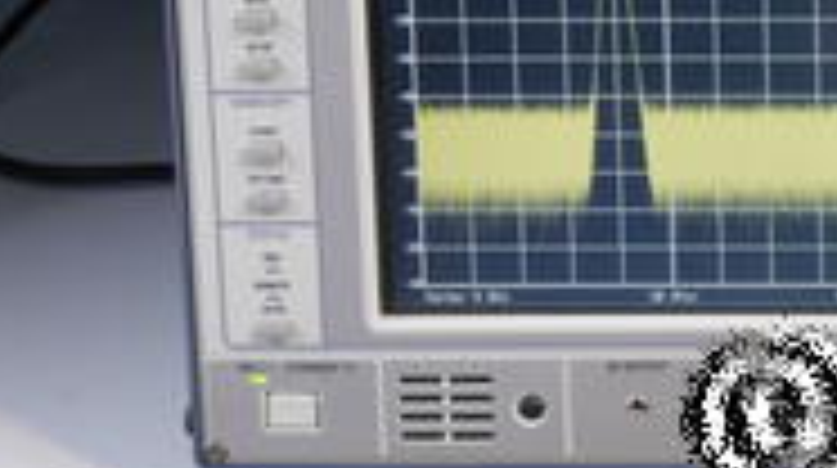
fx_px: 4787
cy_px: -122
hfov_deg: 9.9
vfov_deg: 5.6
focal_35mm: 216
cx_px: 878
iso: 800
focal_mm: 46
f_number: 22
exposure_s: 1
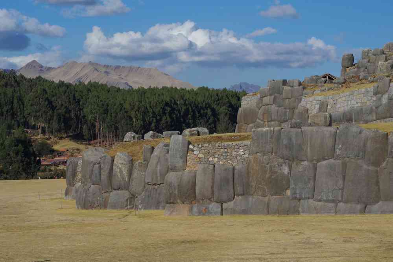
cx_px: 196
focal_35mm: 132
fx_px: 1441
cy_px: 131
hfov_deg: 15.5
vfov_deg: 10.4
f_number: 11
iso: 200
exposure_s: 1/160
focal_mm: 87.5
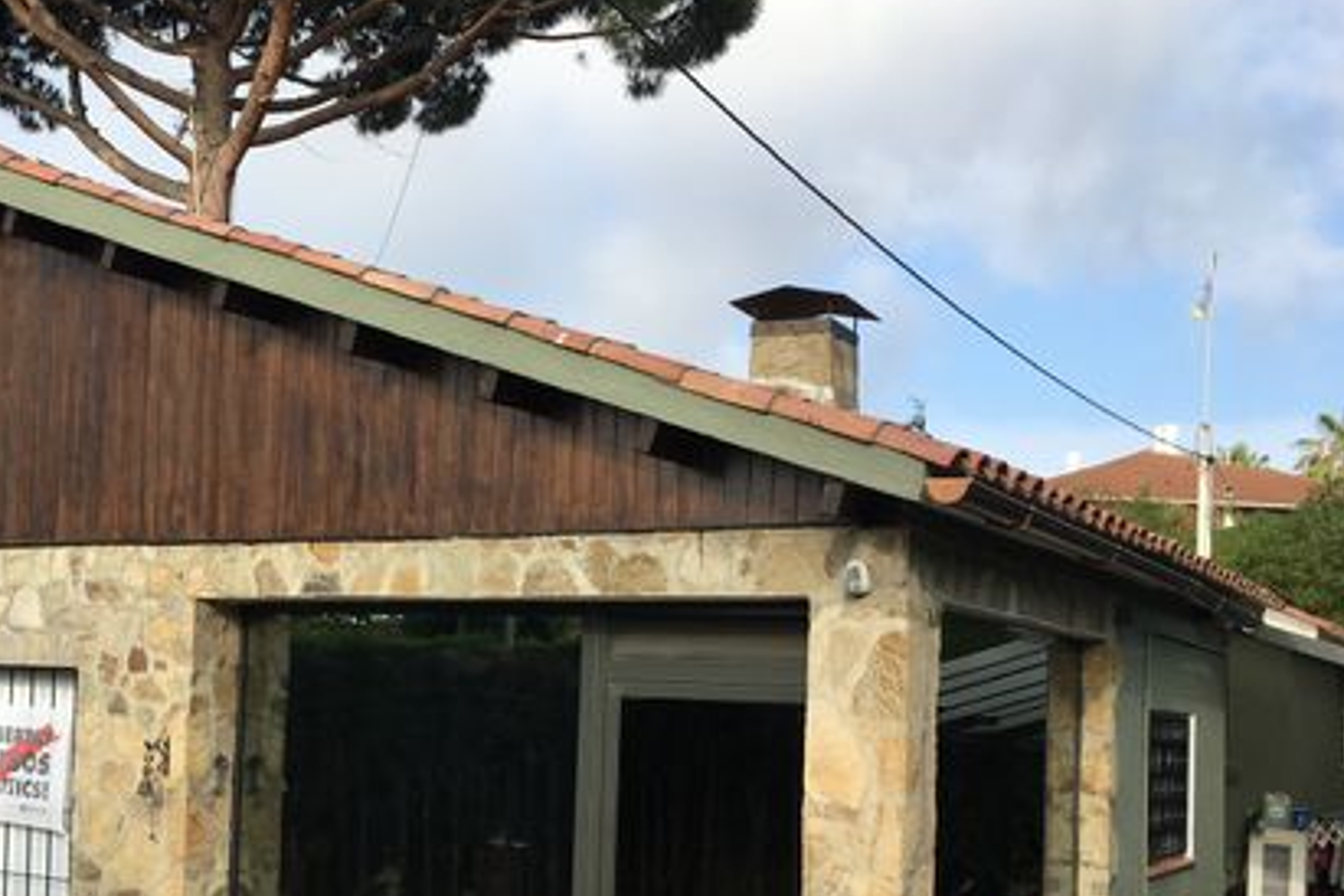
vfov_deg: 30.2
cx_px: 392
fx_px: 1643
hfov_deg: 43.5
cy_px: 638
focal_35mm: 44
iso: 25
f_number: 2.2
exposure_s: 1/864
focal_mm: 4.15
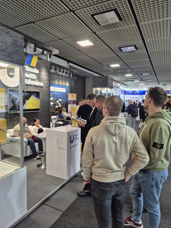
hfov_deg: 58.9
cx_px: 86
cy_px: 114
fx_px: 151
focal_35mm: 23
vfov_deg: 73.9
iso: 100
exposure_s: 1/100
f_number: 1.8
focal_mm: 5.4
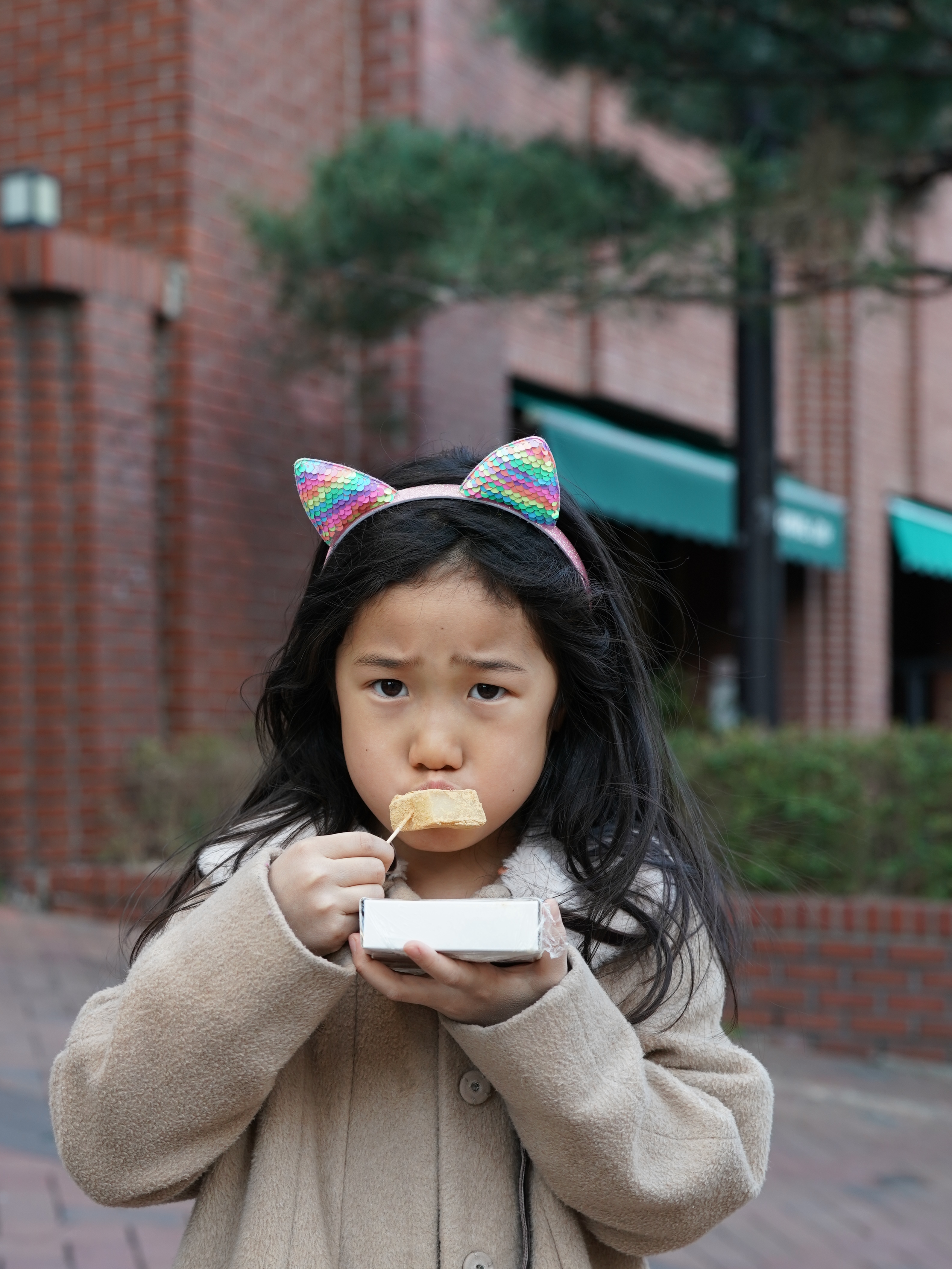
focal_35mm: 68
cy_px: 743
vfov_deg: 28.5
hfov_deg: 21.6
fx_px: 2494
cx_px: 411
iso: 320
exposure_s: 1/125
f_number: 3.5
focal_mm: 50
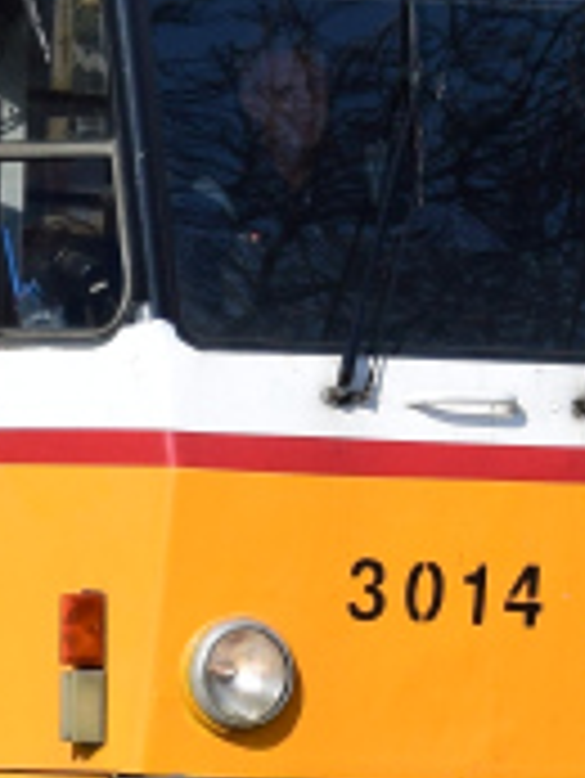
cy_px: -389
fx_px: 17059
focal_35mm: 758
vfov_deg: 2.6
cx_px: -598
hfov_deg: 2.0
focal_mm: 70
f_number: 6.3
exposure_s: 1/1000
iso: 200
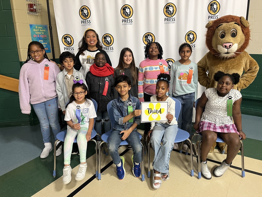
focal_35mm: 26
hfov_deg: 67.3
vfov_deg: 53.1
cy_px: 98
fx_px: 197
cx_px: 131
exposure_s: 1/60
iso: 320
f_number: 1.6
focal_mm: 5.1
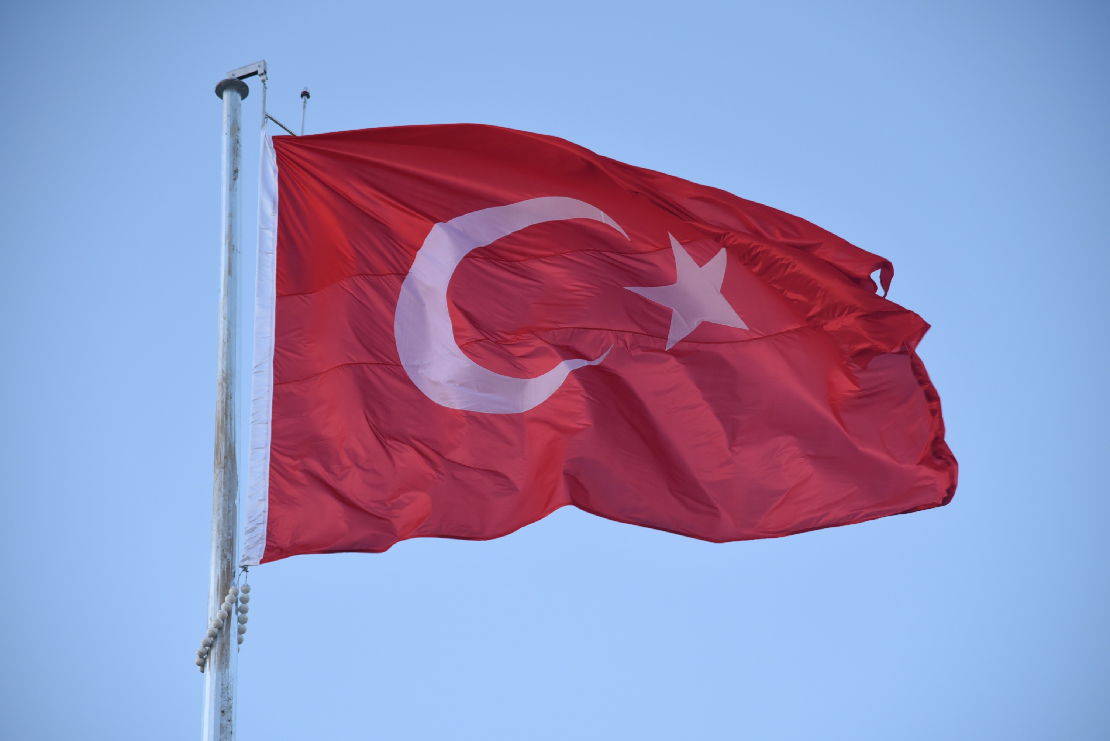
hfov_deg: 17.1
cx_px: 555
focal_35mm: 120
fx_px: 3701
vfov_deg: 11.4
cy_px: 370
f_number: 4.5
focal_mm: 120
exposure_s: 1/320
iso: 640
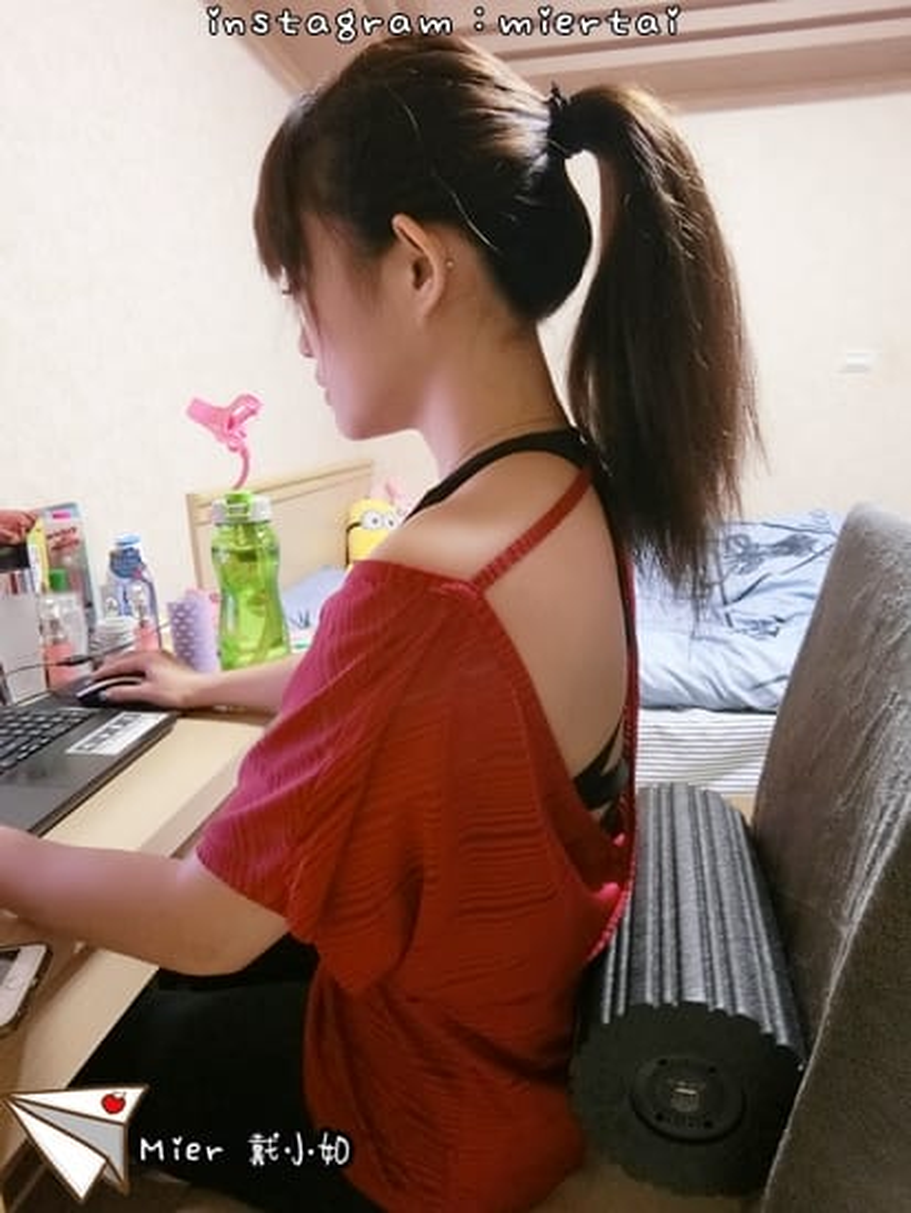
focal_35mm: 21
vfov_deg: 79.0
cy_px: 606
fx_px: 736
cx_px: 456
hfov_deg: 63.5
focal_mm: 4.58
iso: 640
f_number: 2.8
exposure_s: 1/20
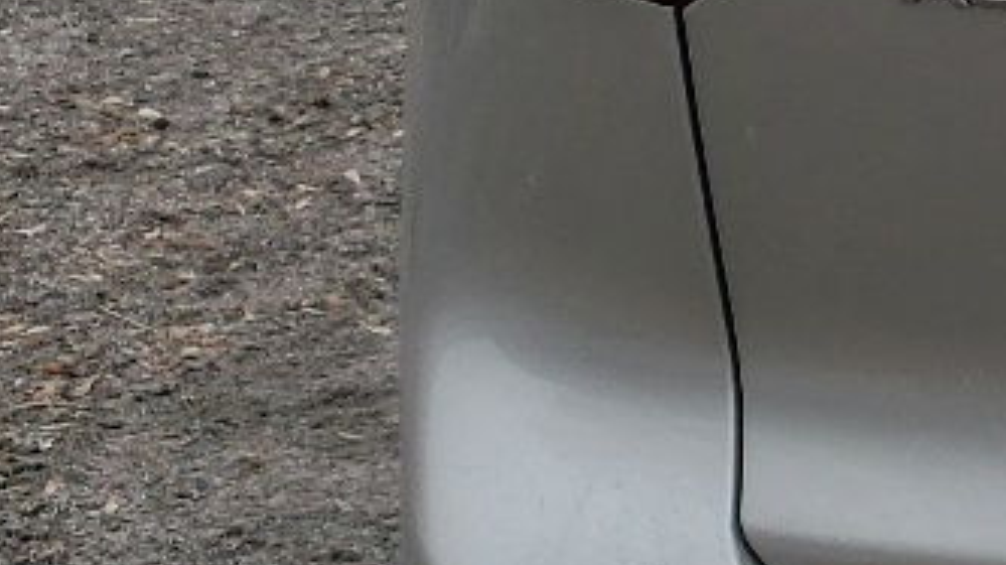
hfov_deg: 13.2
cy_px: -115
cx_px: 2139
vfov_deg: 8.8
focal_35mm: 136
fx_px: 3626
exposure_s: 1/833
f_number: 1.5
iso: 50
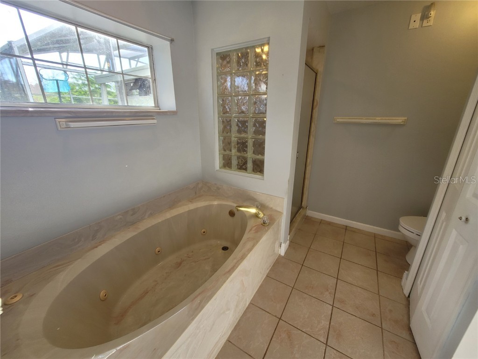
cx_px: 239
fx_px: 180
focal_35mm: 13
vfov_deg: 89.9
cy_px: 180
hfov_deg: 106.2
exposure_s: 1/60
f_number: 2.2
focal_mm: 2.2
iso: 100
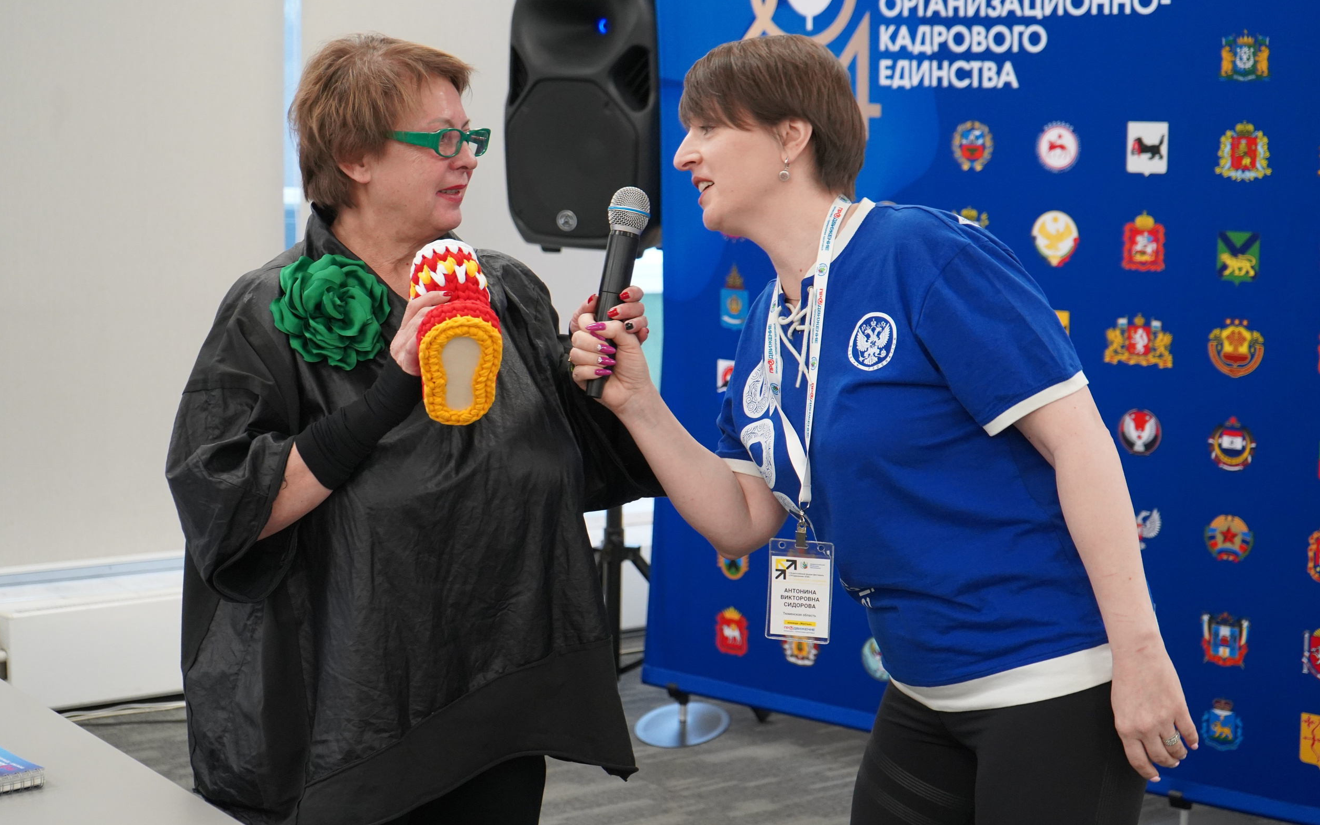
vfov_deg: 21.6
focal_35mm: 60
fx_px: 2158
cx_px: 651
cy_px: 408
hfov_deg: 34.0
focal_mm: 58
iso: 3200
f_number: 5
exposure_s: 1/160
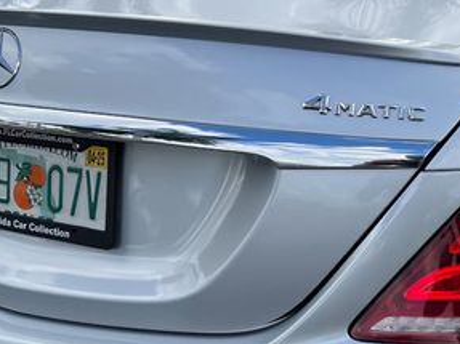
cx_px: 305
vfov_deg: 24.6
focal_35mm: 58
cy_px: 294
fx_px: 770
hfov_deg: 33.0
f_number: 1.5
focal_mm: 5.7
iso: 50
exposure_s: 1/2353
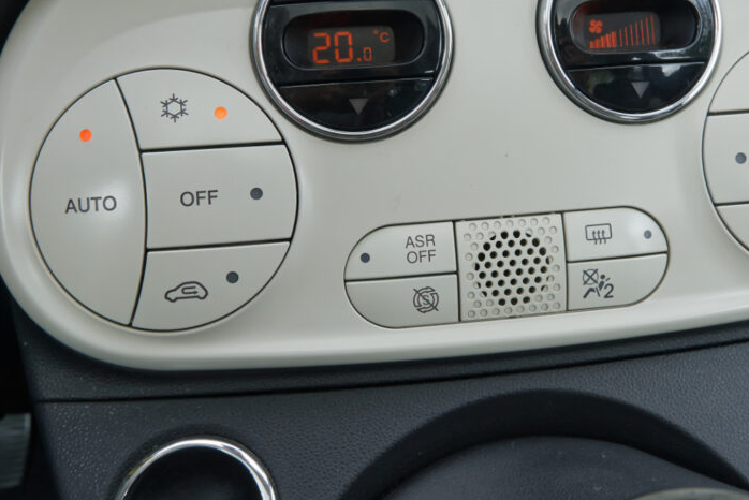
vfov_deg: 30.2
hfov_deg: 44.3
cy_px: 146
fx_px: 916
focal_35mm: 44
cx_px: 444
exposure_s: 1/180
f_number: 10
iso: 2000
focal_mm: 20.3
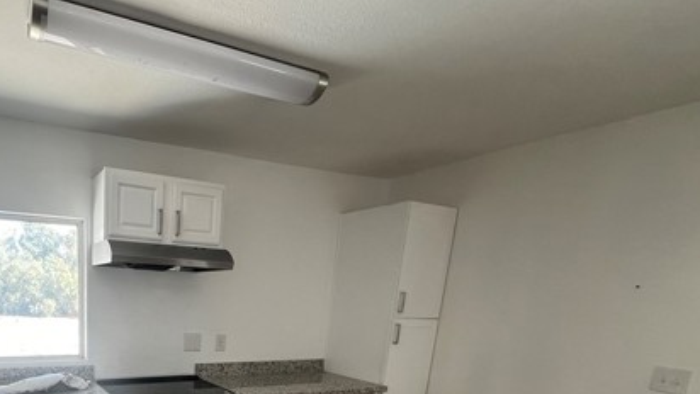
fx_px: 408
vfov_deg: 44.0
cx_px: 170
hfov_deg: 75.0
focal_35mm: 22
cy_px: 394
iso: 40
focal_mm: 1.57
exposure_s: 1/99
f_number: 1.8
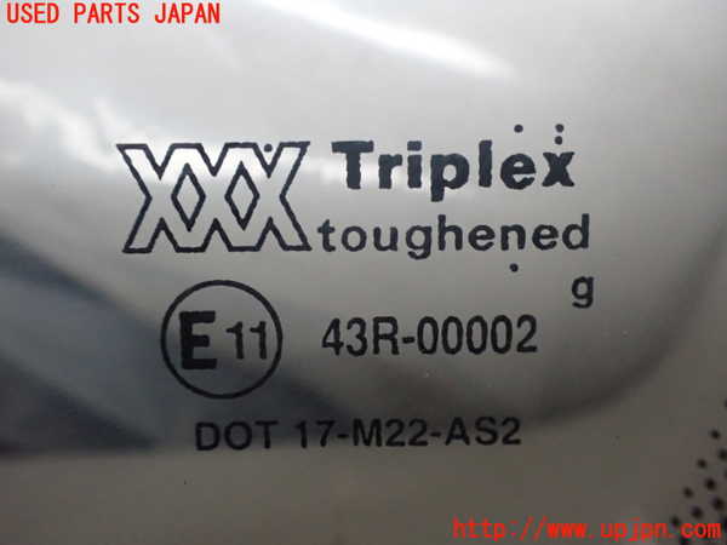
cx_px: 364
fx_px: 630
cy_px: 272
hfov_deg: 60.0
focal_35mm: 30
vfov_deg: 46.8
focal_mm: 5.4
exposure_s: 1/100
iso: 800
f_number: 2.3
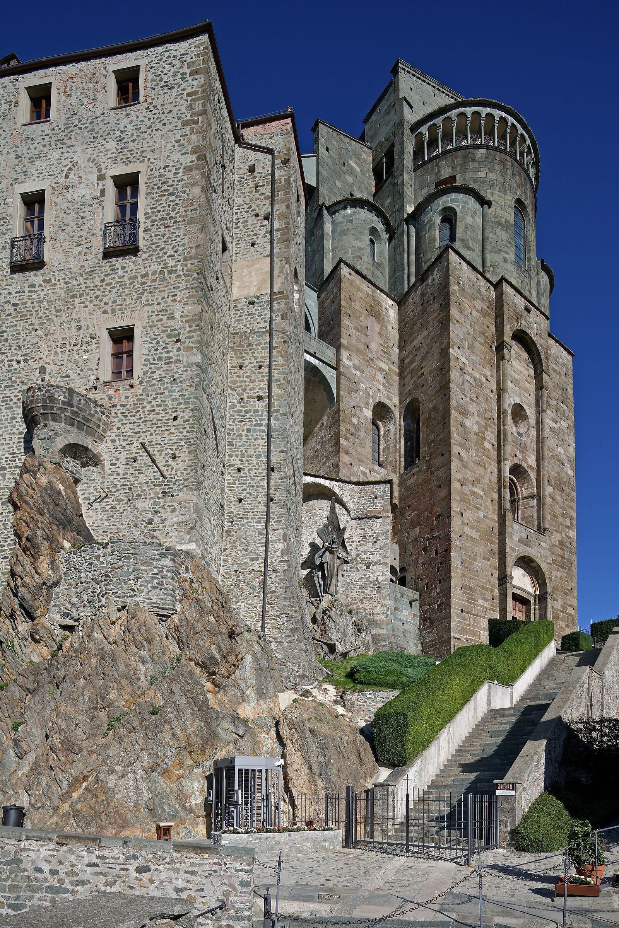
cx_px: 310
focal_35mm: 19
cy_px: 464
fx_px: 490
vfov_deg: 86.9
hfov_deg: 64.6
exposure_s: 1/200
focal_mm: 19
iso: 64
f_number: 8
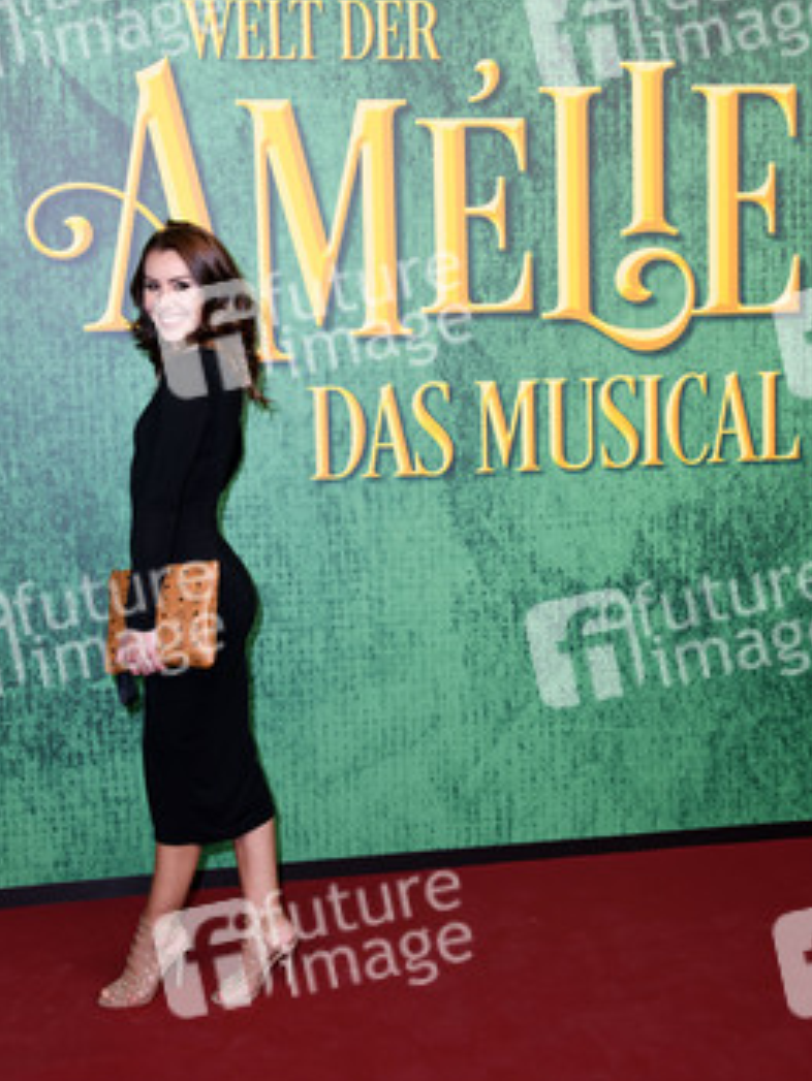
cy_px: 480
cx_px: 403
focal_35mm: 44
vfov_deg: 42.9
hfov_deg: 32.9
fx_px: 1375
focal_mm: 40
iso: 200
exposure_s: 1/160
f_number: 6.3
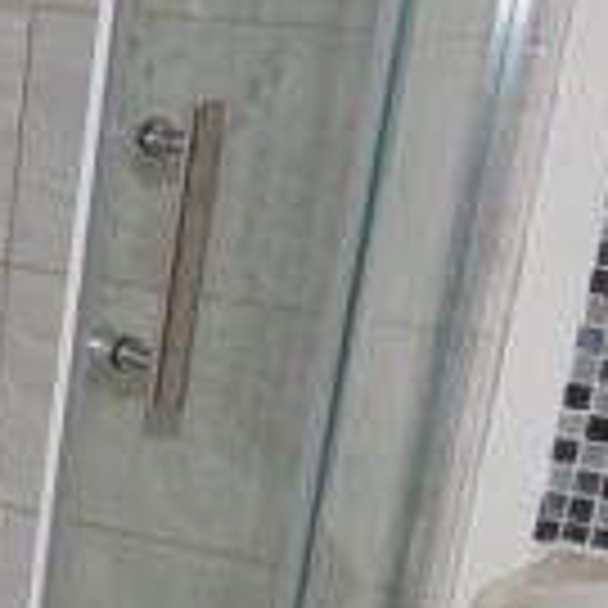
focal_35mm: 99
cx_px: -277
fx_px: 1967
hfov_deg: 16.2
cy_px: 826
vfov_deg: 16.5
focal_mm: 16
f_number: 4
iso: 640
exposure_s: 1/160
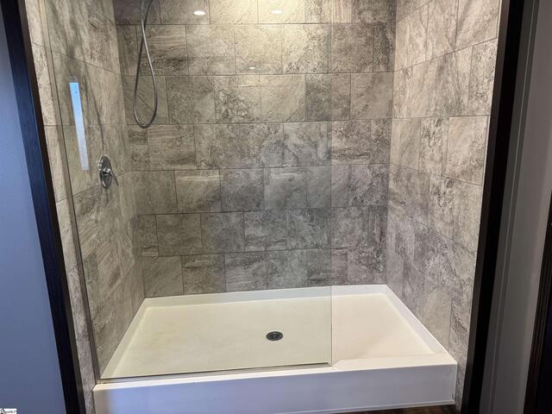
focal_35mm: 24
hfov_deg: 71.6
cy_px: 207
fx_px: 383
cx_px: 276
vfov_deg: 56.8
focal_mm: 6.76
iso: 200
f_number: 1.78
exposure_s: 1/60
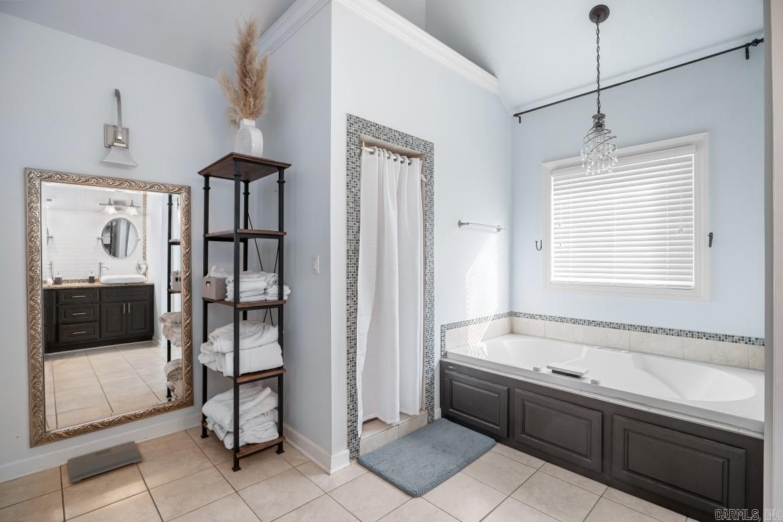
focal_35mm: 16
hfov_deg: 96.7
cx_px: 392
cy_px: 261
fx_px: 348
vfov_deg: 73.7
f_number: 5.6
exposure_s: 1/25
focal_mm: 16
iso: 1250
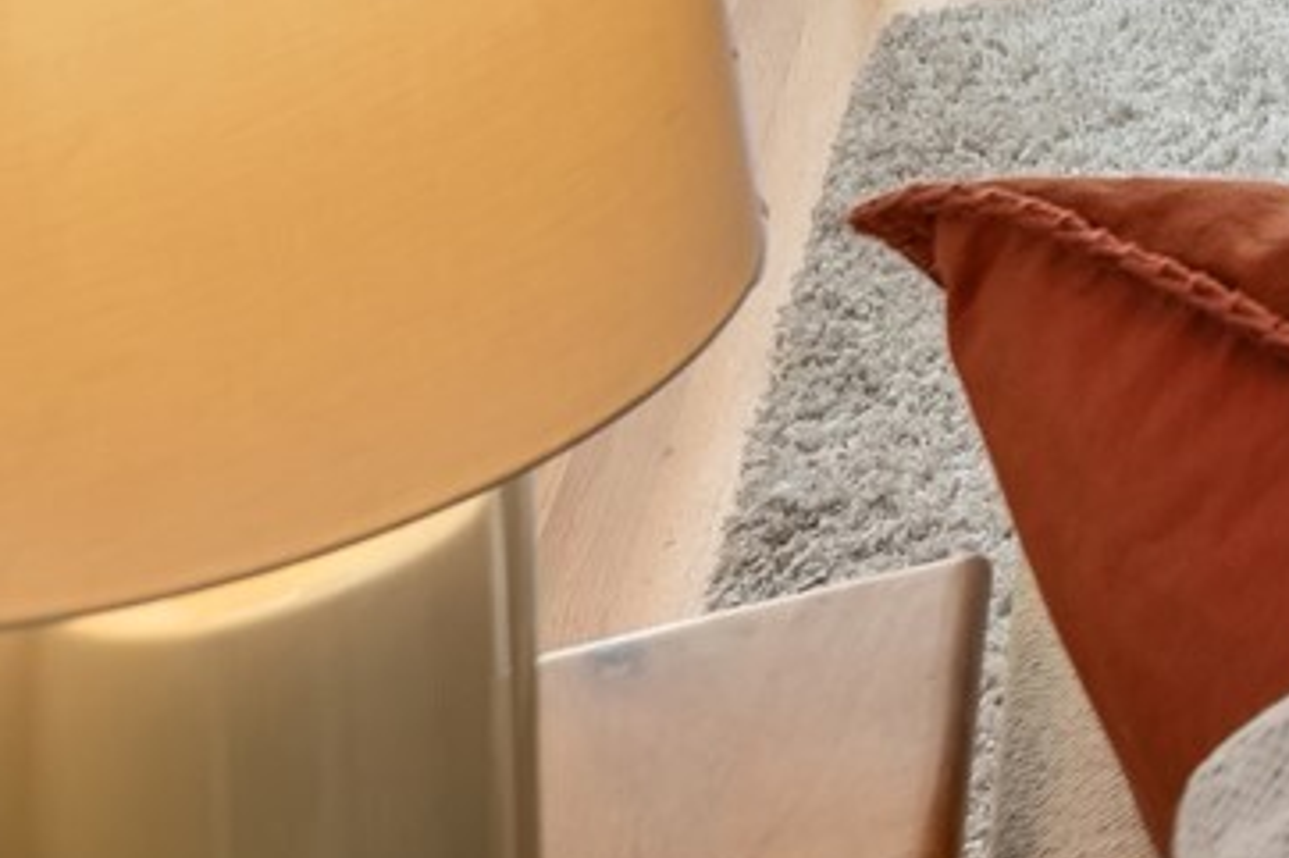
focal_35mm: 89
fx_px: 3185
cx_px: 2931
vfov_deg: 12.8
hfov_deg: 15.4
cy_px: -1009
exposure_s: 1/13
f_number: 7.1
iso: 100
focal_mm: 19
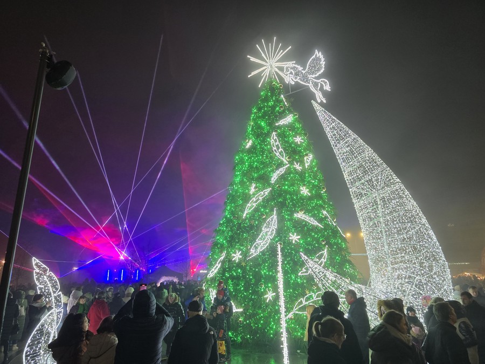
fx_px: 322
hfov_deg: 73.9
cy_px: 182
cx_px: 242
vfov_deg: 58.9
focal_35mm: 23
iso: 200
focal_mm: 6.3
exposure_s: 1/50
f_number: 1.7
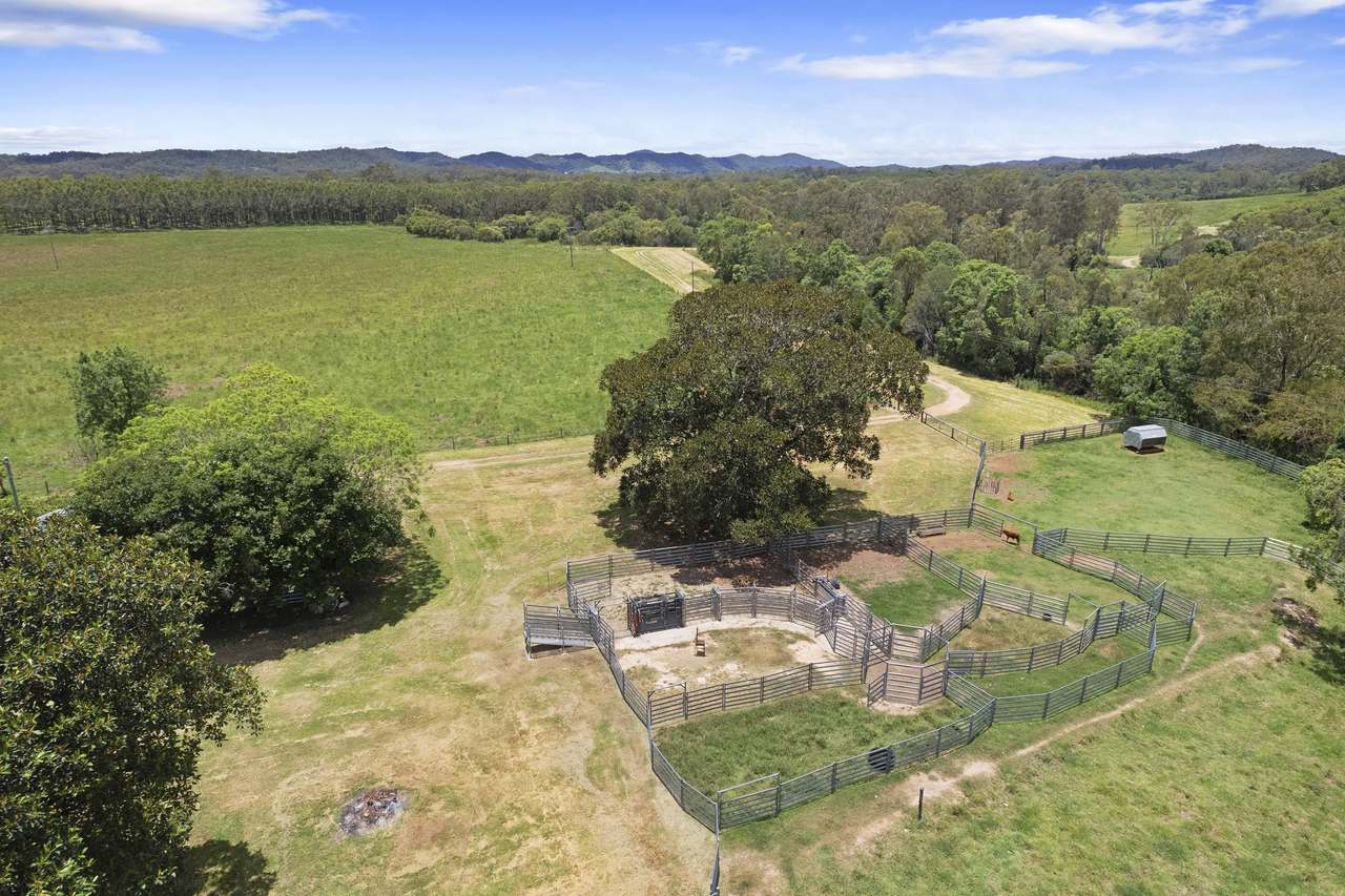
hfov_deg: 78.6
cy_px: 448
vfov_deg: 57.2
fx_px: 822
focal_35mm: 22
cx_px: 672
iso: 140
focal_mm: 8.38
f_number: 2.8
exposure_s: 1/3000
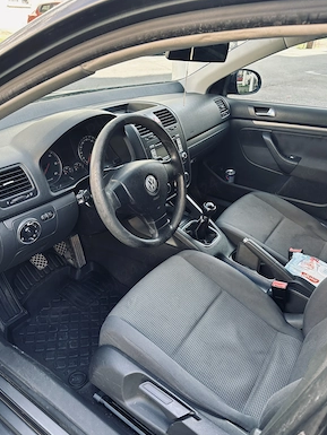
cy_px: 211
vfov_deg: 65.3
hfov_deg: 51.4
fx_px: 340
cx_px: 161
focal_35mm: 27
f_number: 1.6
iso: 100
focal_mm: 5.96
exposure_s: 1/121
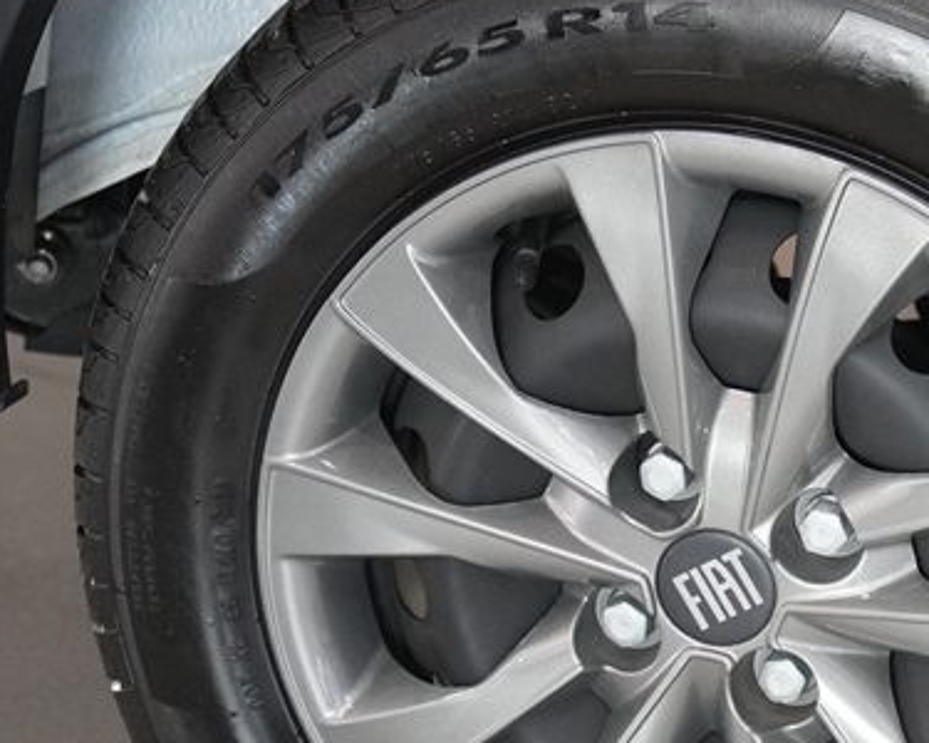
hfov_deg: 11.4
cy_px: 459
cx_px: 731
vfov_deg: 9.1
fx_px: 4647
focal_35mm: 169
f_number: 2.8
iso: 3200
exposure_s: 1/160
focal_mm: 44
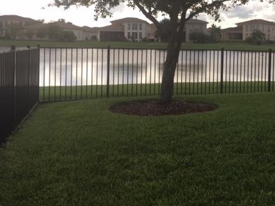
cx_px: 184
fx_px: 373
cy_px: 55
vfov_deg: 30.4
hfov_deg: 39.9
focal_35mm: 47
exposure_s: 1/1883
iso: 50
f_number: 2.2
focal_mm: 4.15
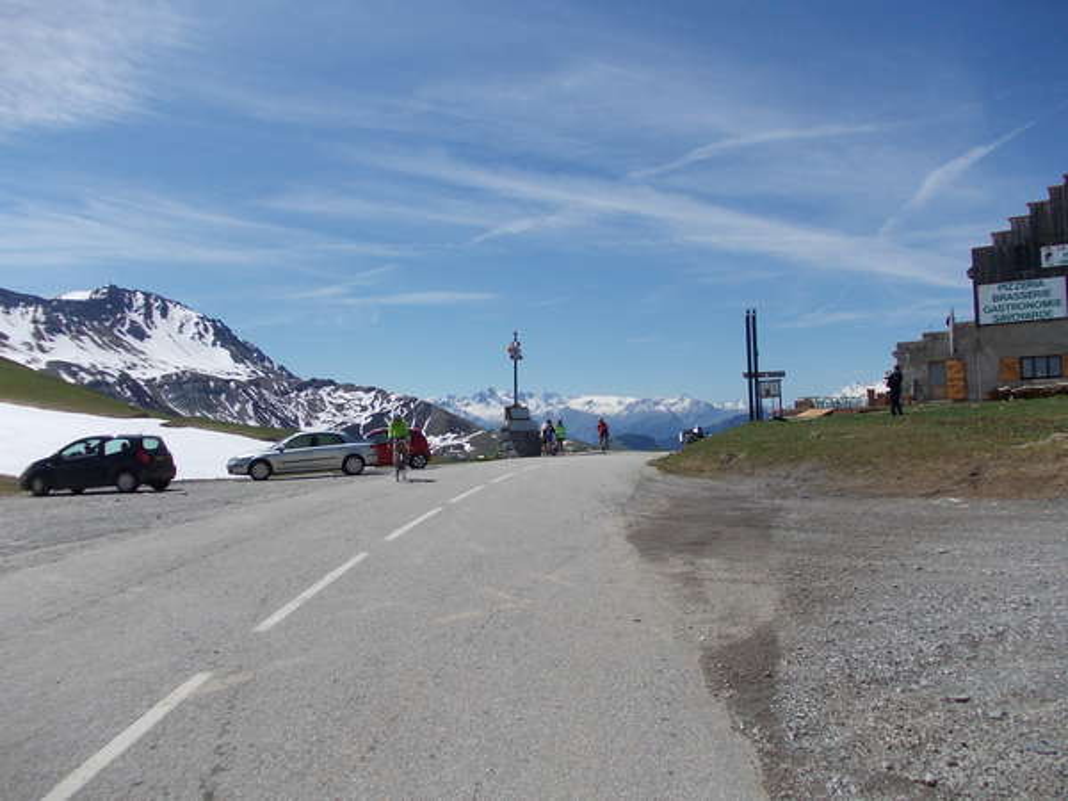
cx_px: 534
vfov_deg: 49.7
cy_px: 400
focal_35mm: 28
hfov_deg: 63.4
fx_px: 864
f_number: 5.4
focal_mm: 4
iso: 80
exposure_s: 1/640
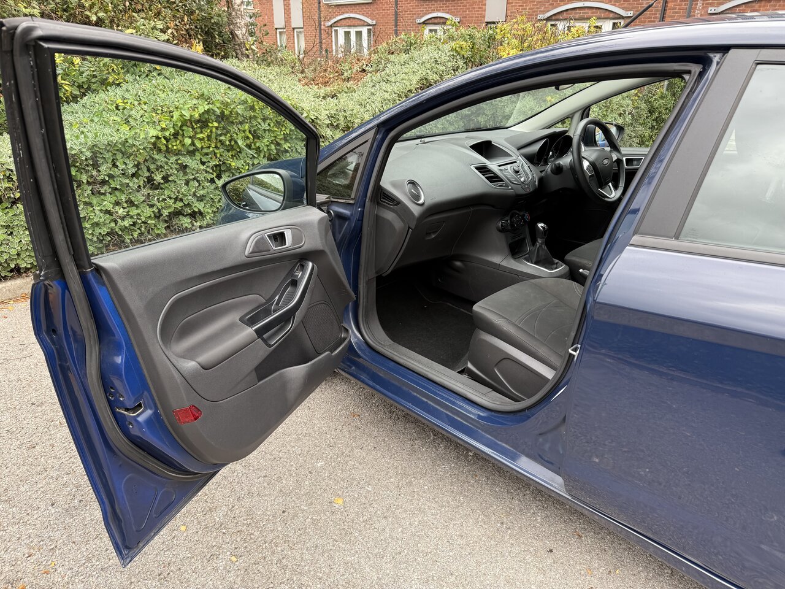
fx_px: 544
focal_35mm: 24
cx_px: 392
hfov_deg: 71.6
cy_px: 294
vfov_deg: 56.8
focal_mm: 6.76
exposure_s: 1/121
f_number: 1.78
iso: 64
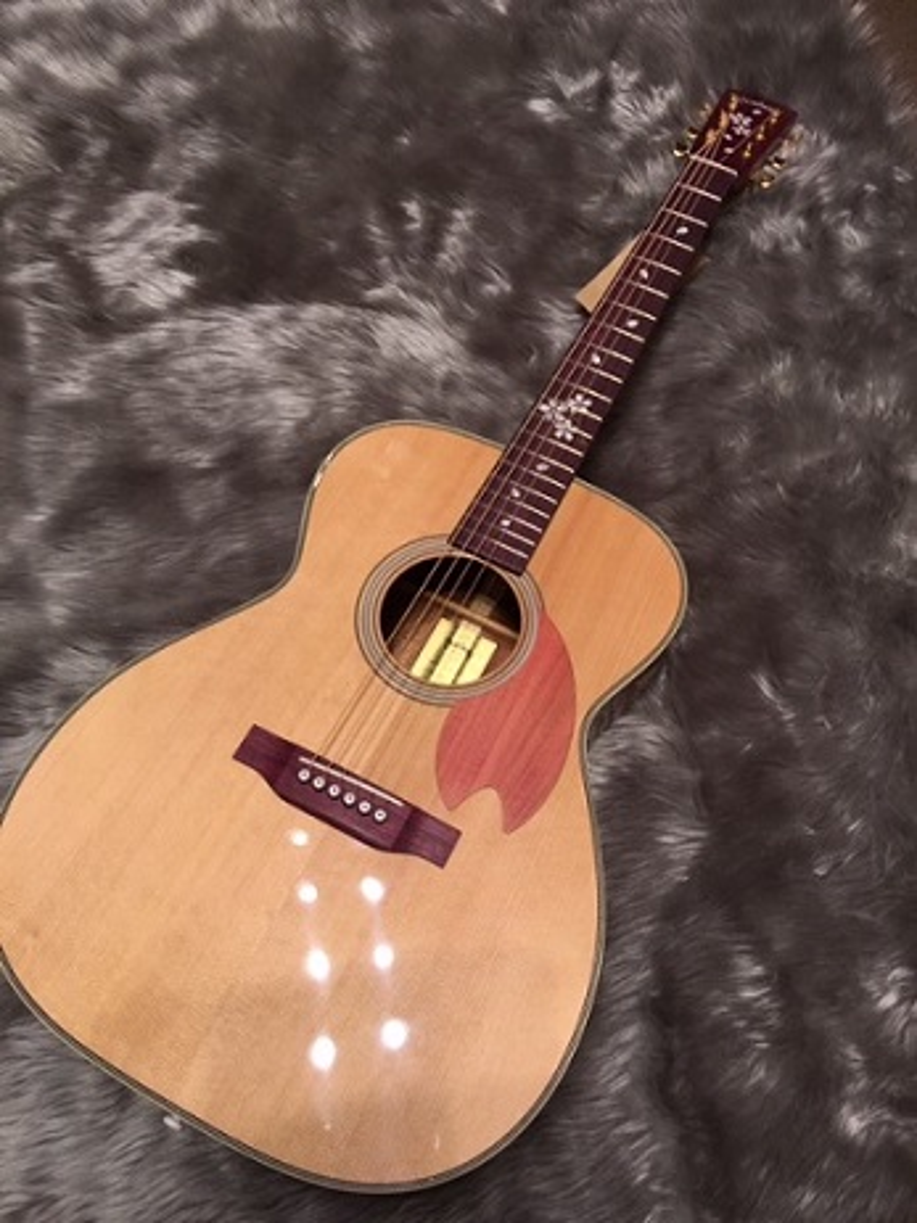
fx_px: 1025
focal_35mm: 29
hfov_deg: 48.2
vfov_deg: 61.7
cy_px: 612
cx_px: 458
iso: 40
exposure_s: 1/120
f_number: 2.2
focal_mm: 4.15
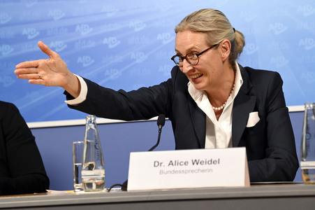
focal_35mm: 130
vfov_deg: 10.5
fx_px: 1137
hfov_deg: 15.8
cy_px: 105
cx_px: 158
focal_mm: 130
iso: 3200
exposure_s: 1/640
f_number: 5.6
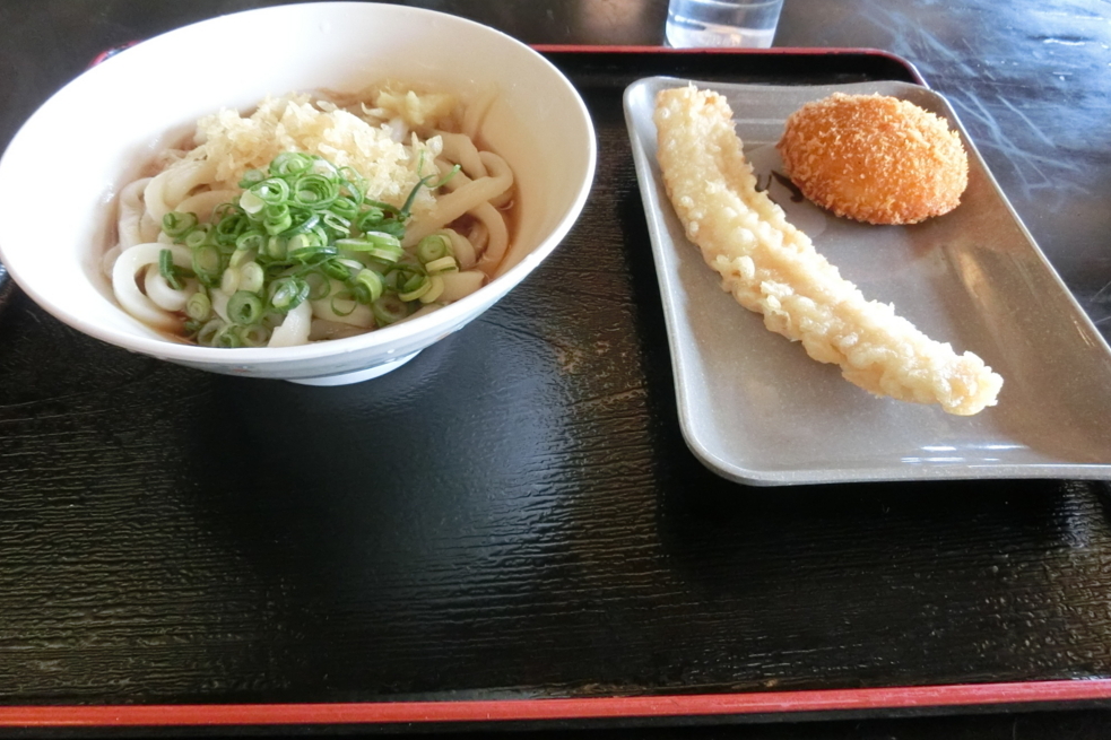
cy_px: 312
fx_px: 802
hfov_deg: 69.4
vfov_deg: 49.3
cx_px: 540
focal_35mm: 26
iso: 800
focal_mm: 4.24
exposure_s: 1/125
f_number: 3
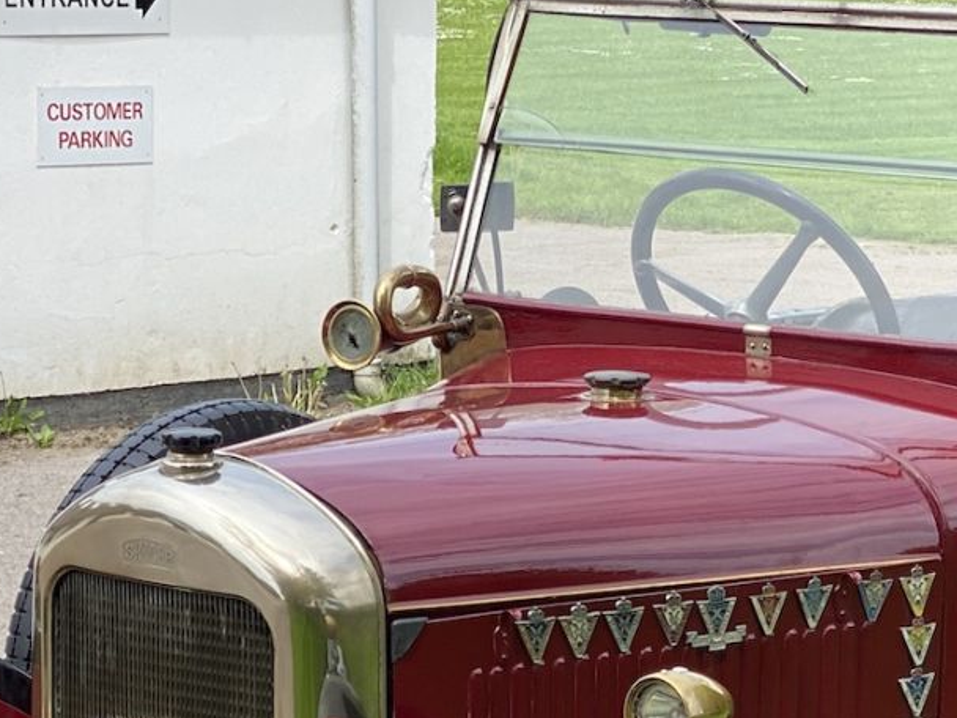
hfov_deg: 12.8
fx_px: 4258
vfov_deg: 9.6
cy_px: 756
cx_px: 738
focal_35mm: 154
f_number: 2
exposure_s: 1/592
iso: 20
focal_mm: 6
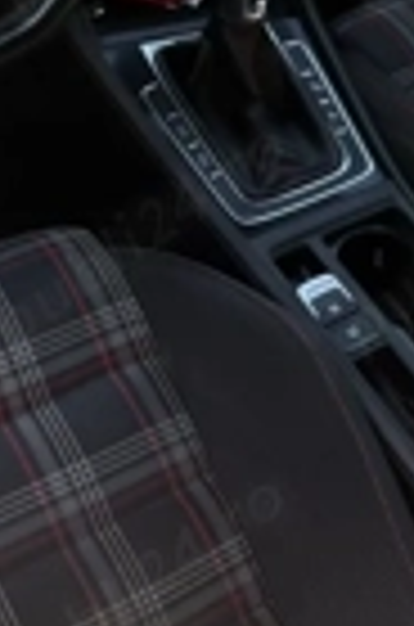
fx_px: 1248
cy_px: -59
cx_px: -122
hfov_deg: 17.7
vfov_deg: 26.0
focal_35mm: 72
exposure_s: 1/379
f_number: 1.78
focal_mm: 6.76
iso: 100
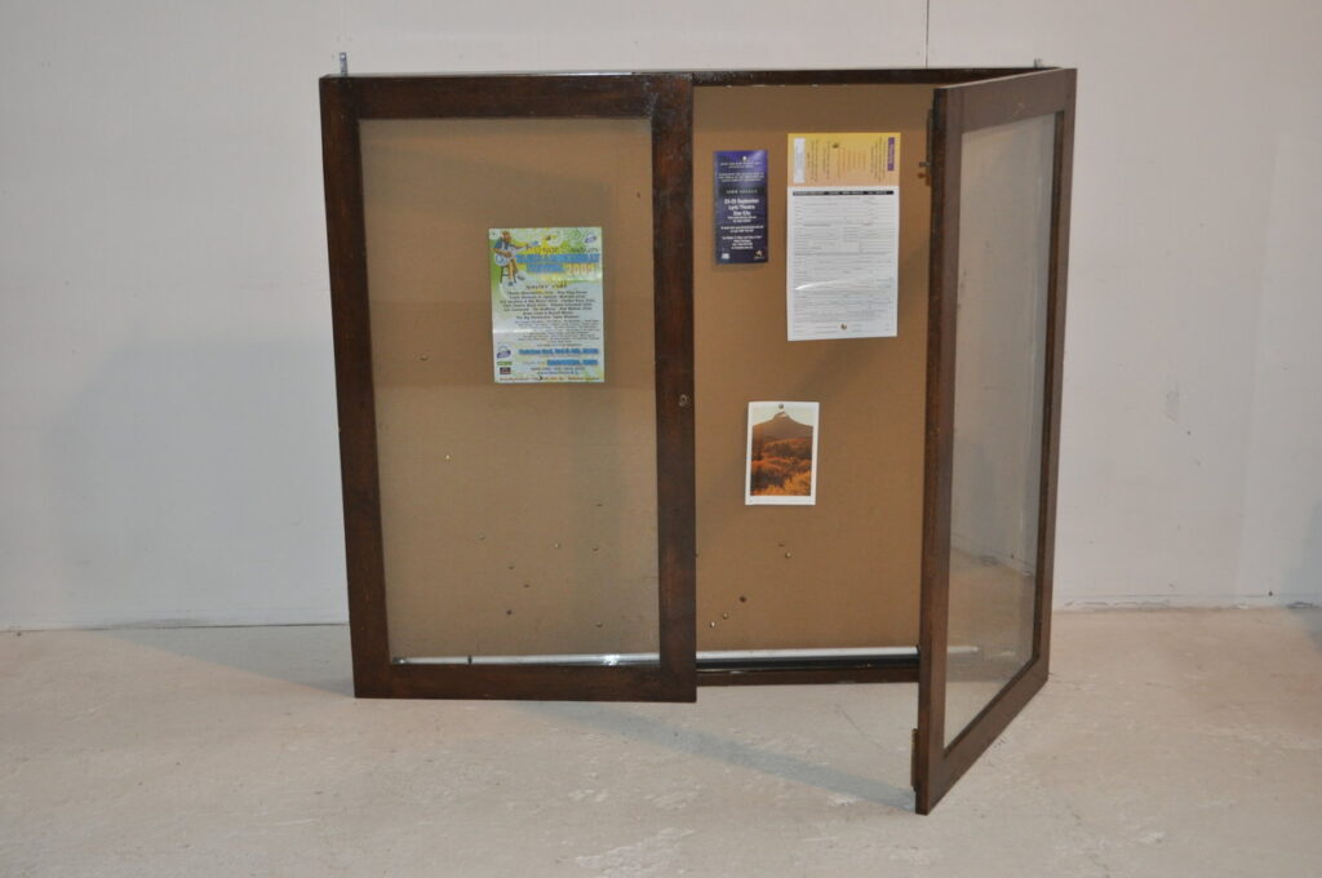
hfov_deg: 41.2
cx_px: 661
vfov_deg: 28.0
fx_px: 1760
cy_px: 439
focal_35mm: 48
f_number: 4.8
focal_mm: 32
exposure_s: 1/60
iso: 800
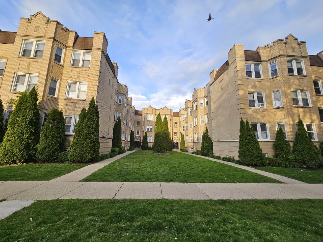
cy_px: 121
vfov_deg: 89.9
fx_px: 121
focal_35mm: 13
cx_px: 162
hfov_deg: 106.2
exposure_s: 1/494
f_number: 2.2
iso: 50
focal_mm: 2.2
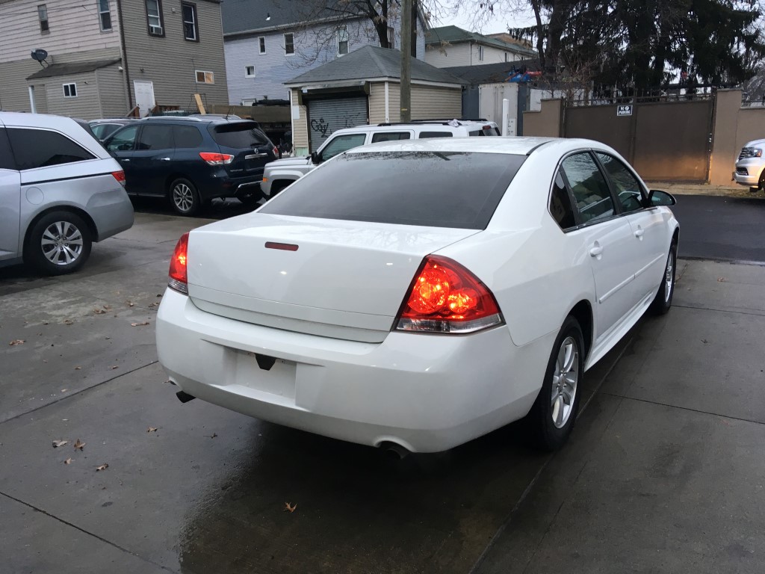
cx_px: 382
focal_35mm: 29
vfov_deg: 48.2
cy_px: 287
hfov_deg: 61.7
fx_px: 641
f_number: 2.2
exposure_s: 1/30
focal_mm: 4.15
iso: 50
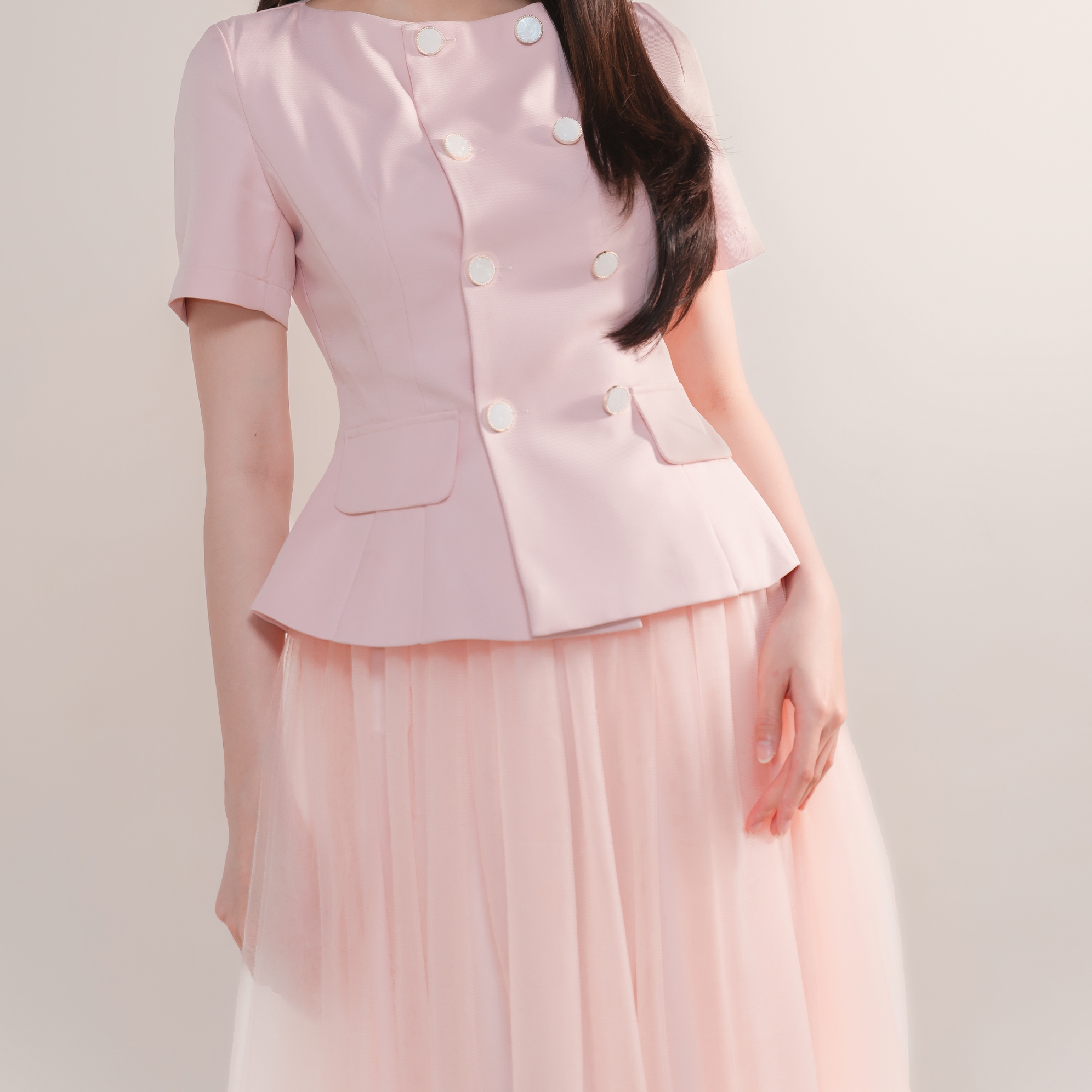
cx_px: 548
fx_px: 3426
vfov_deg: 18.0
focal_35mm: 96
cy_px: 318
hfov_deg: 18.1
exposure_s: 1/125
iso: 400
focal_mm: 75
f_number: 3.5
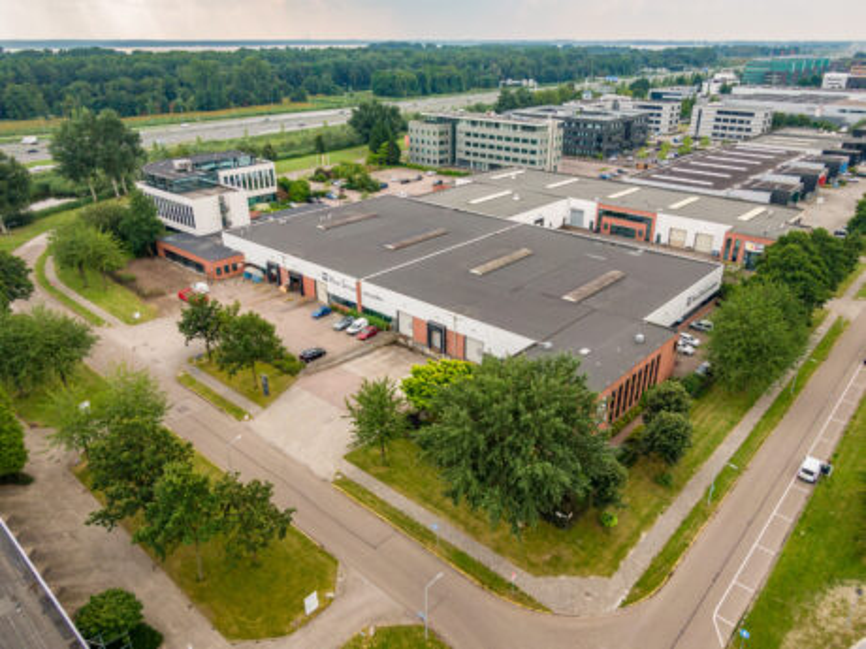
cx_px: 433
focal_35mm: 24
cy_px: 324
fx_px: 600
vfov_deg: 56.8
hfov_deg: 71.6
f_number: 2.8
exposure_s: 1/500
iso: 100
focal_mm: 4.39
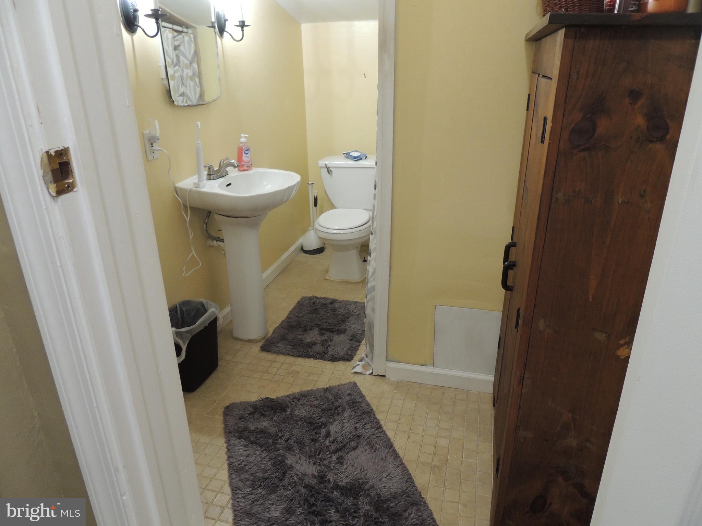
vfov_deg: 56.8
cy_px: 263
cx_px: 351
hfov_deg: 71.6
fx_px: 487
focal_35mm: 24
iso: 400
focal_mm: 4.3
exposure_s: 1/15
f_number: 3
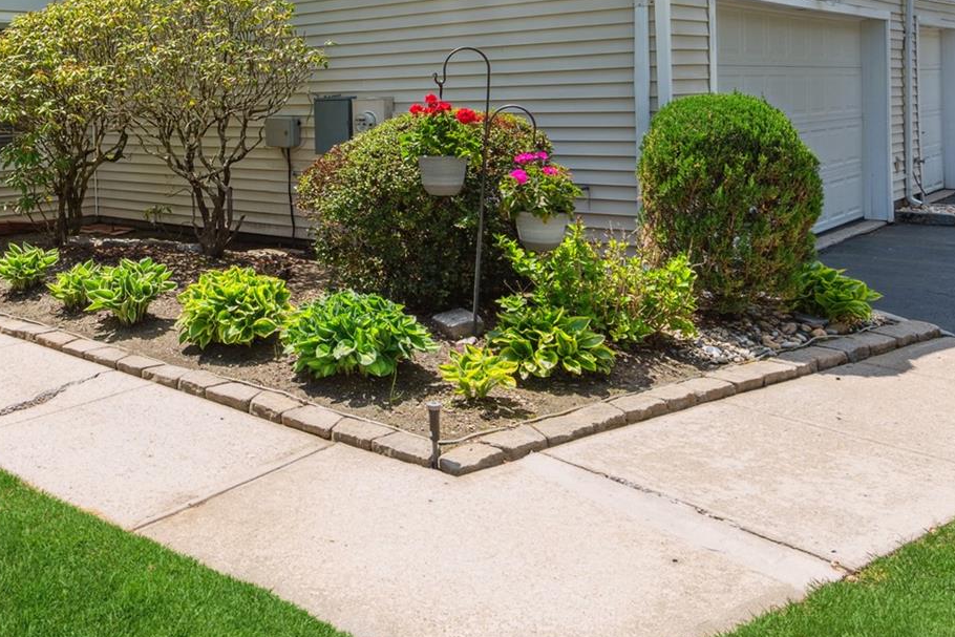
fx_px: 955
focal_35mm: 36
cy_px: 73
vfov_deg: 34.9
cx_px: 190
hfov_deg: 49.9
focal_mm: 16
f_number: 5.6
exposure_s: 1/200
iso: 64
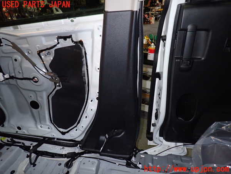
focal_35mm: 25
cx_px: 116
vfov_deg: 54.9
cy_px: 87
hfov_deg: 69.4
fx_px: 167
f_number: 5.6
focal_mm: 4.5
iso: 640
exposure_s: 1/30
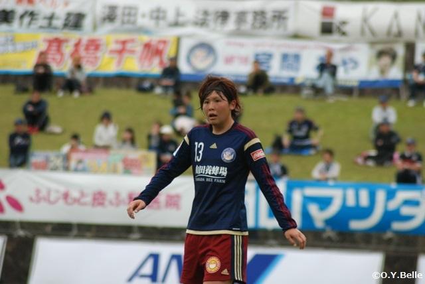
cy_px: 142
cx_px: 212
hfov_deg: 5.5
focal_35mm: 375
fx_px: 4431
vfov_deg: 3.7
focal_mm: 250
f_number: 5.3
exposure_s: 1/500
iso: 400
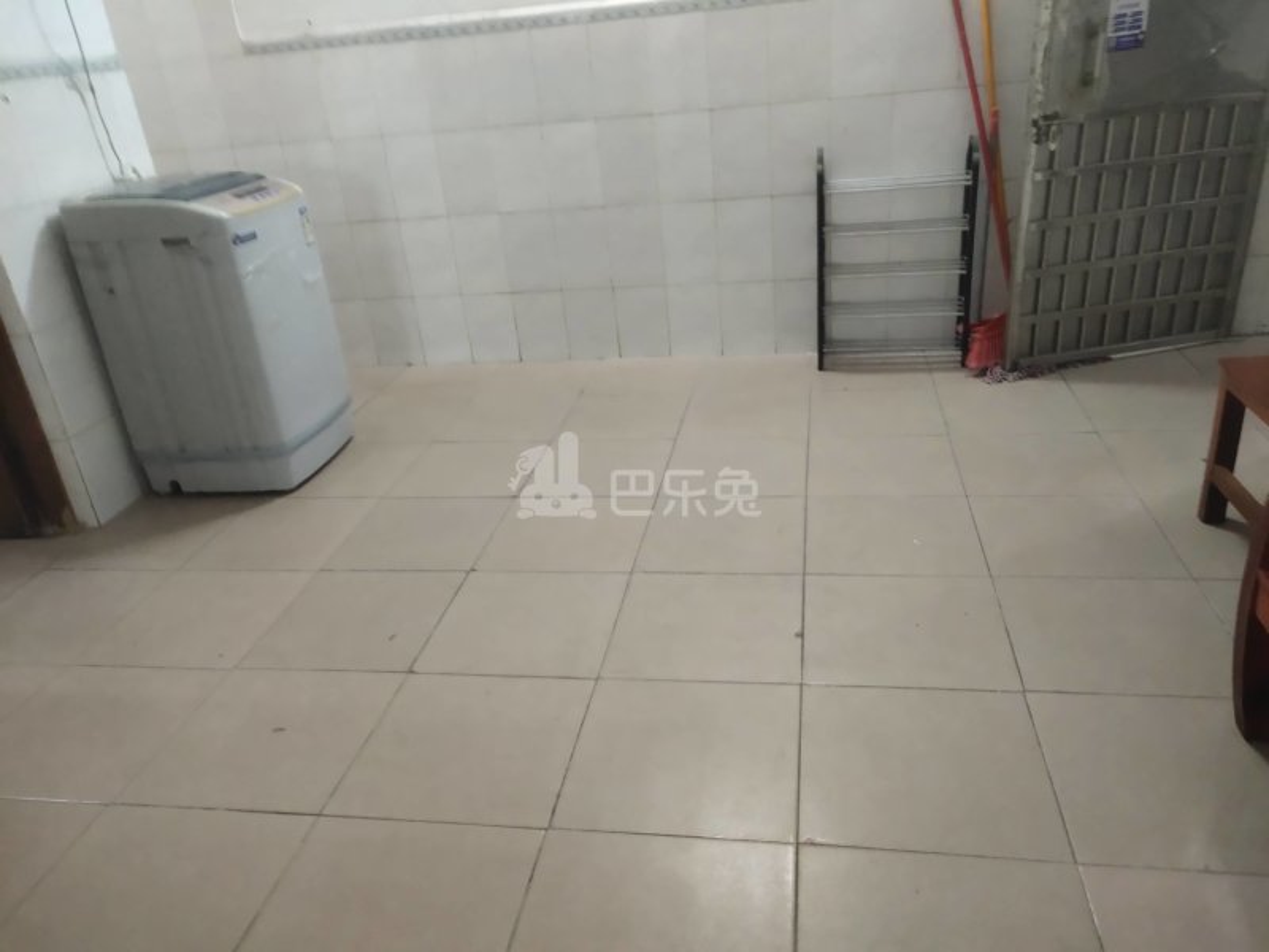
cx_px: 634
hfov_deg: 60.0
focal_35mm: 30
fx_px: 1100
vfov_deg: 46.8
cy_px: 476
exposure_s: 1/33
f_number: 1.79
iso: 439
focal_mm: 4.35
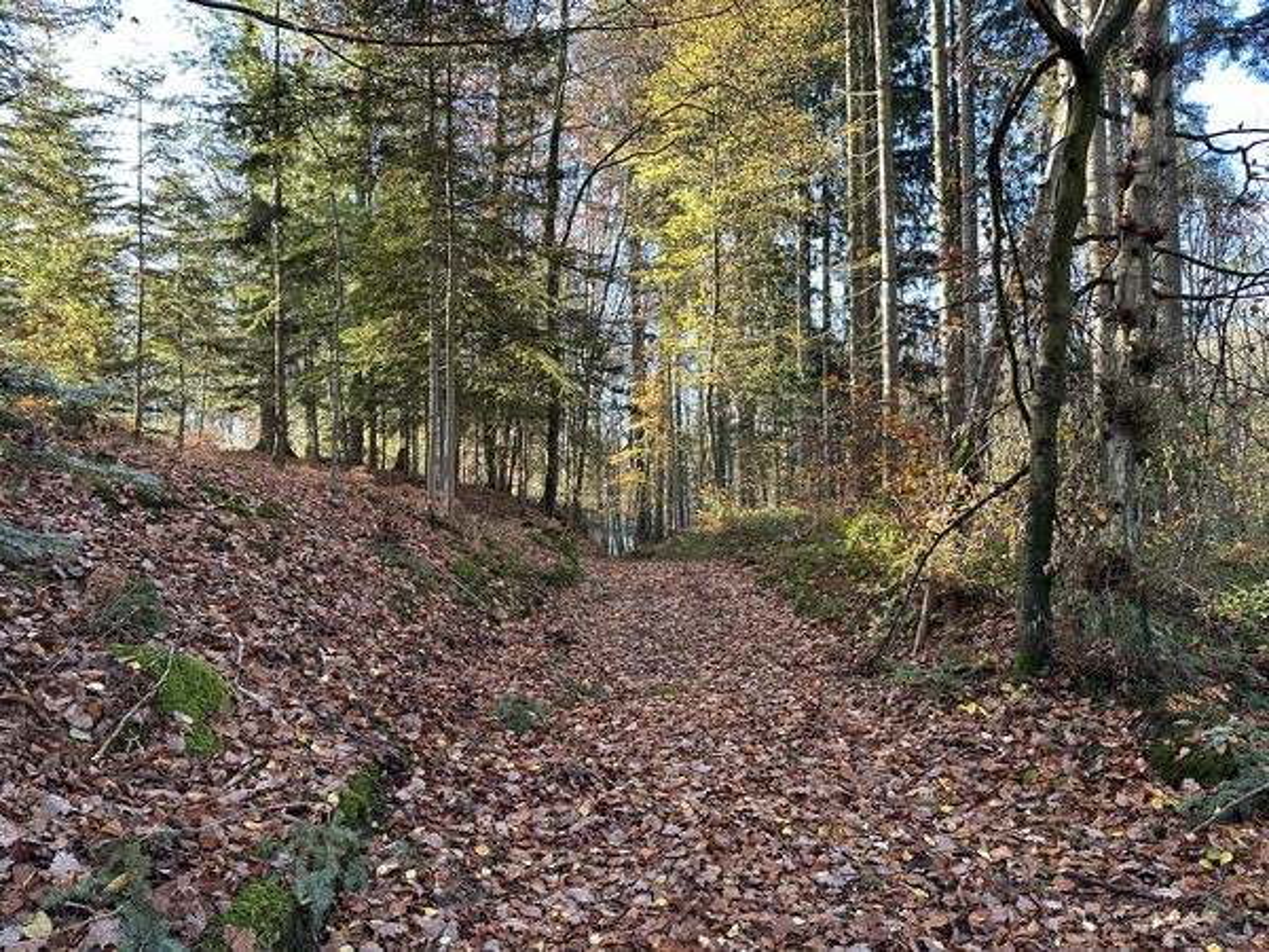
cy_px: 476
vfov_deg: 56.8
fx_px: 880
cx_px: 634
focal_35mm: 24
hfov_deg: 71.6
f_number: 1.78
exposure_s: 1/121
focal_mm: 6.86
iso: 100
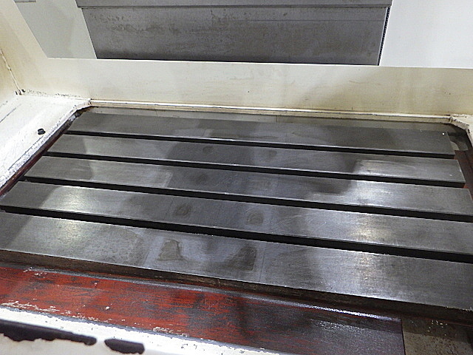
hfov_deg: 63.4
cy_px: 178
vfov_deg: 49.7
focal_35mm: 28
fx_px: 383
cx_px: 236
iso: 640
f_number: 3.5
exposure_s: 1/45
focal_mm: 5
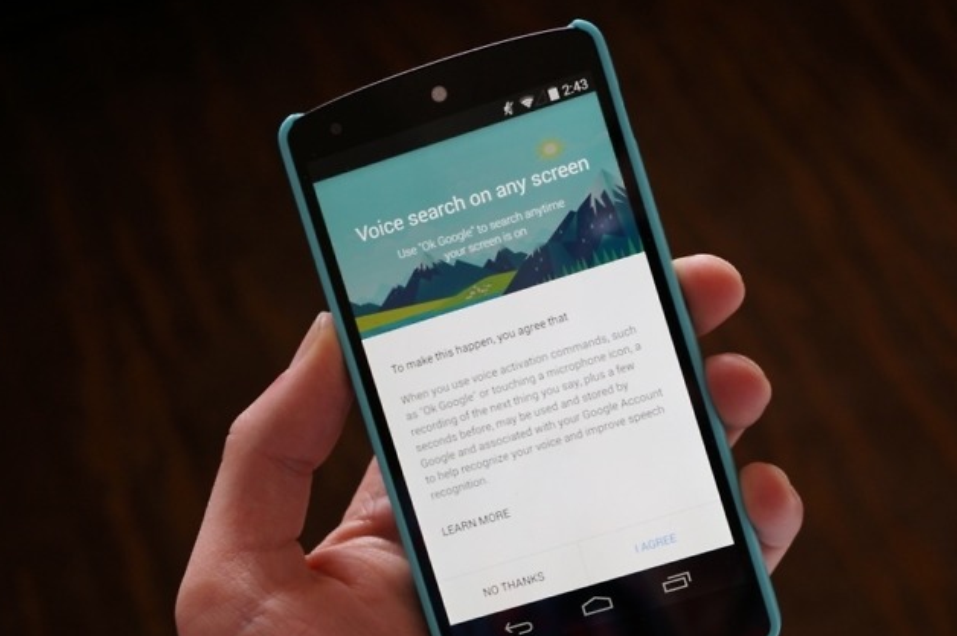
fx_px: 1460
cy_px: 380
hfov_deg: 36.3
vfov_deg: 24.5
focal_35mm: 55
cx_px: 518
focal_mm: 30
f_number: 4
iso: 400
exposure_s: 1/60
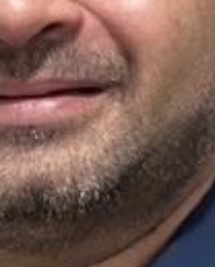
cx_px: 74
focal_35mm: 193
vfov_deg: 10.0
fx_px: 1528
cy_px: 130
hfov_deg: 8.0
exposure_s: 1/30
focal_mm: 7.5
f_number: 2.2
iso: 320
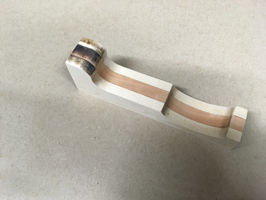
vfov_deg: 48.2
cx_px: 133
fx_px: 223
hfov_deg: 61.7
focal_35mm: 29
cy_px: 100
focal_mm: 4.15
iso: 160
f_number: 2.2
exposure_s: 1/30
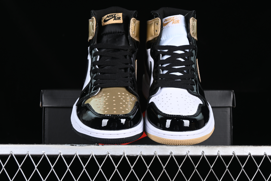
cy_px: 90
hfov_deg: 27.0
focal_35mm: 75
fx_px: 565
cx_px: 136
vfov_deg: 18.2
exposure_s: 1/60
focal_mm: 50
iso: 160
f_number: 6.3
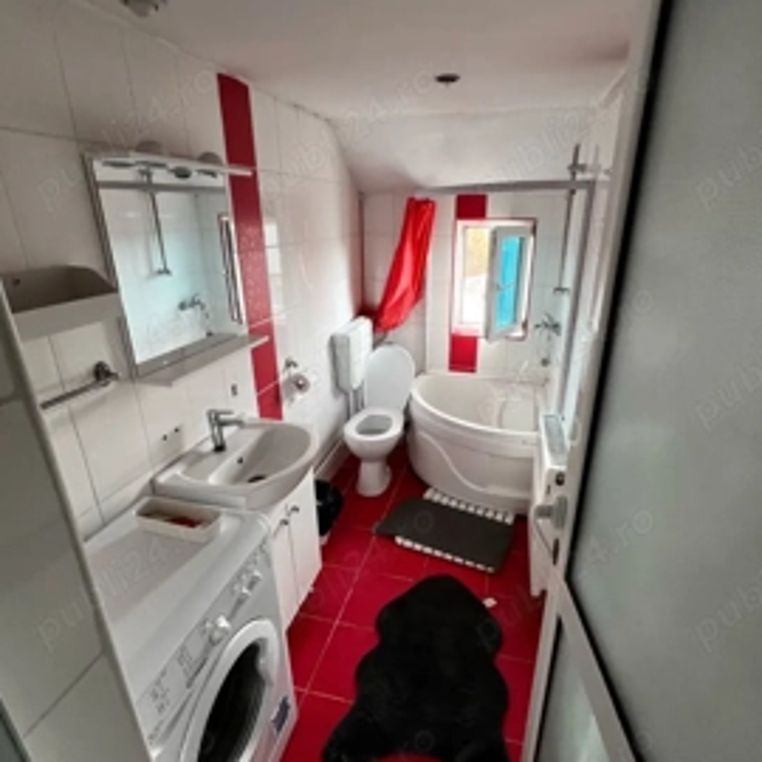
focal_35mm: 17
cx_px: 401
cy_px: 389
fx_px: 423
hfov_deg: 83.9
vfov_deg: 84.0
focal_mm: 1.57
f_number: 1.8
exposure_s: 1/99
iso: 125
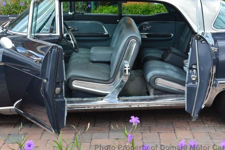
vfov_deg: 19.7
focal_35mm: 69
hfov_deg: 29.2
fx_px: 431
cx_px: 128
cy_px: 69
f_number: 10
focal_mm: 40
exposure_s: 1/200
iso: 400
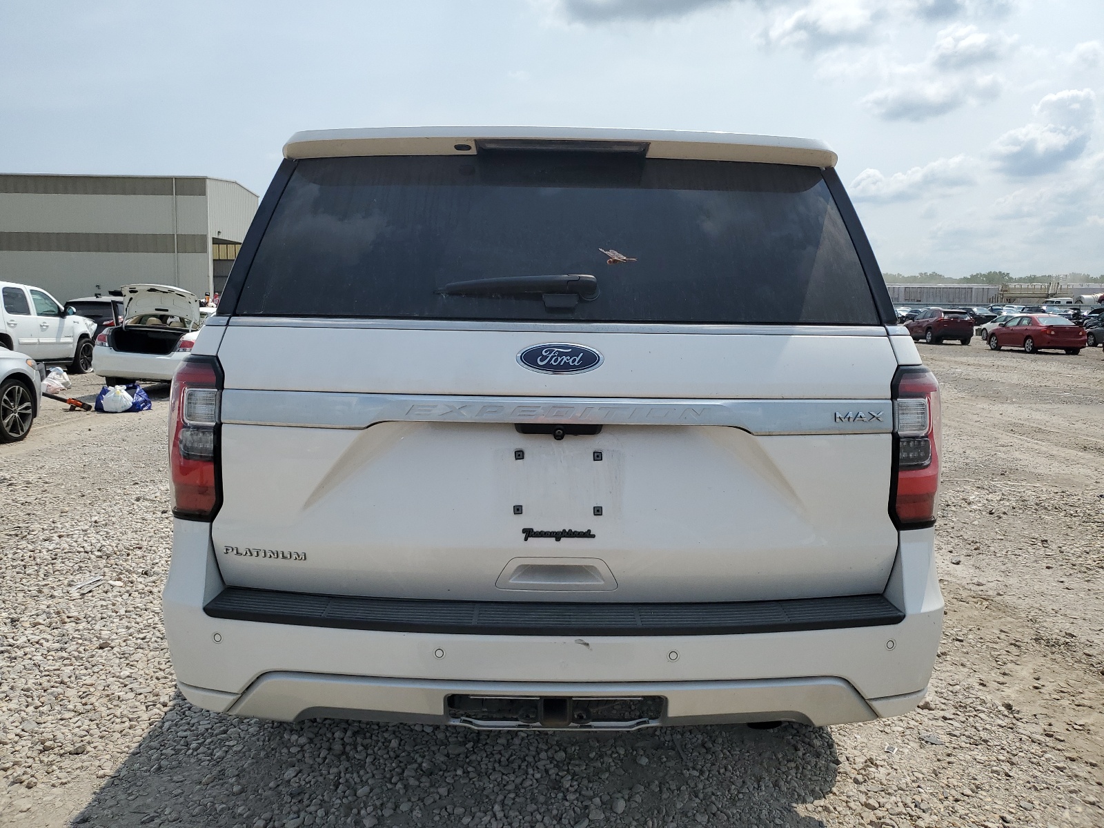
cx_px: 552
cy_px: 414
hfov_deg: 67.3
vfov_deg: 53.1
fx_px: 829
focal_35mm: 26
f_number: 1.5
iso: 50
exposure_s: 1/5000
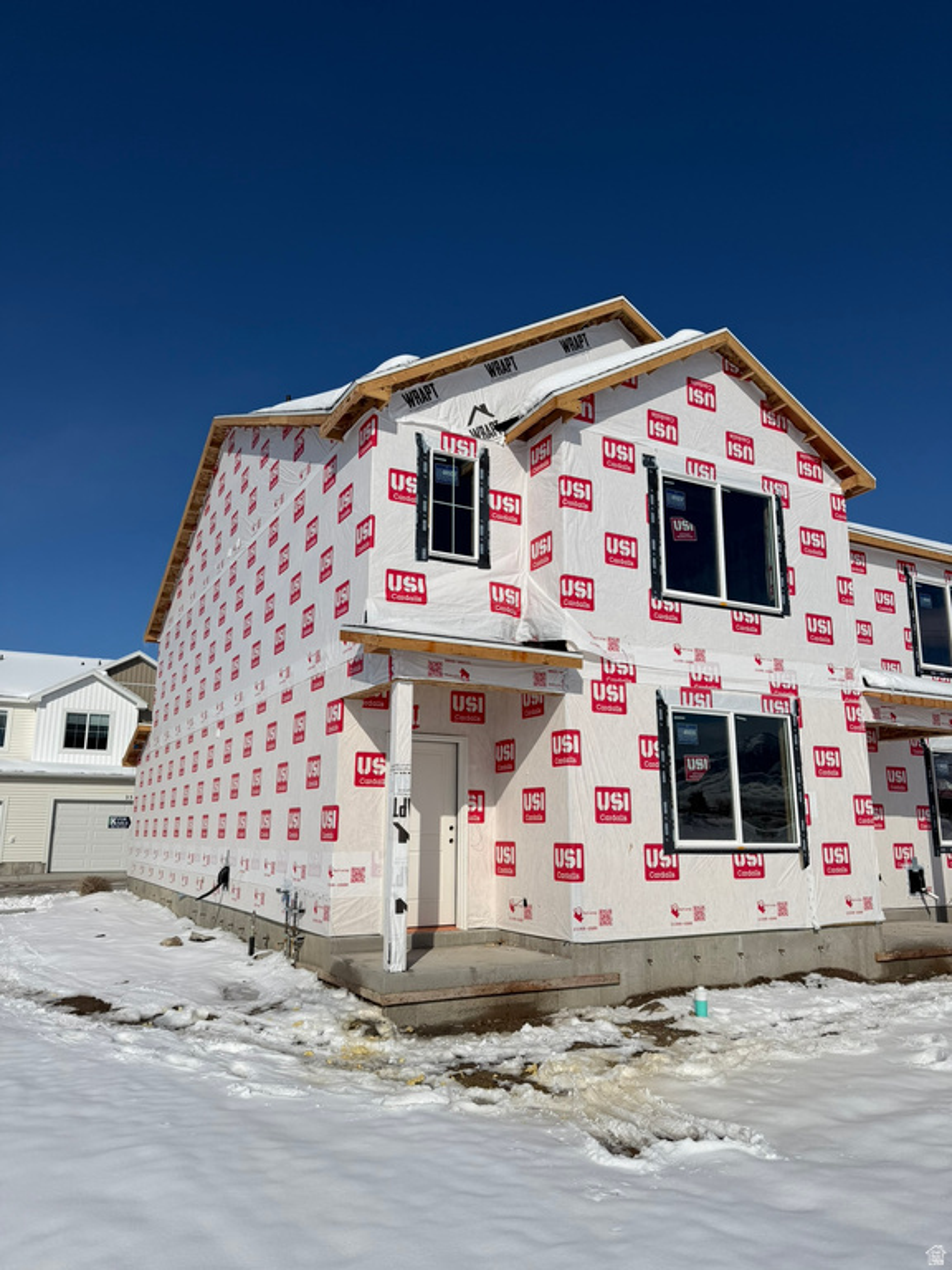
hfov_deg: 56.8
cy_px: 635
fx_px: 880
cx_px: 476
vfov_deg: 71.6
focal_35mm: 24
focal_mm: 6.76
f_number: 1.78
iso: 100
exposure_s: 1/32258
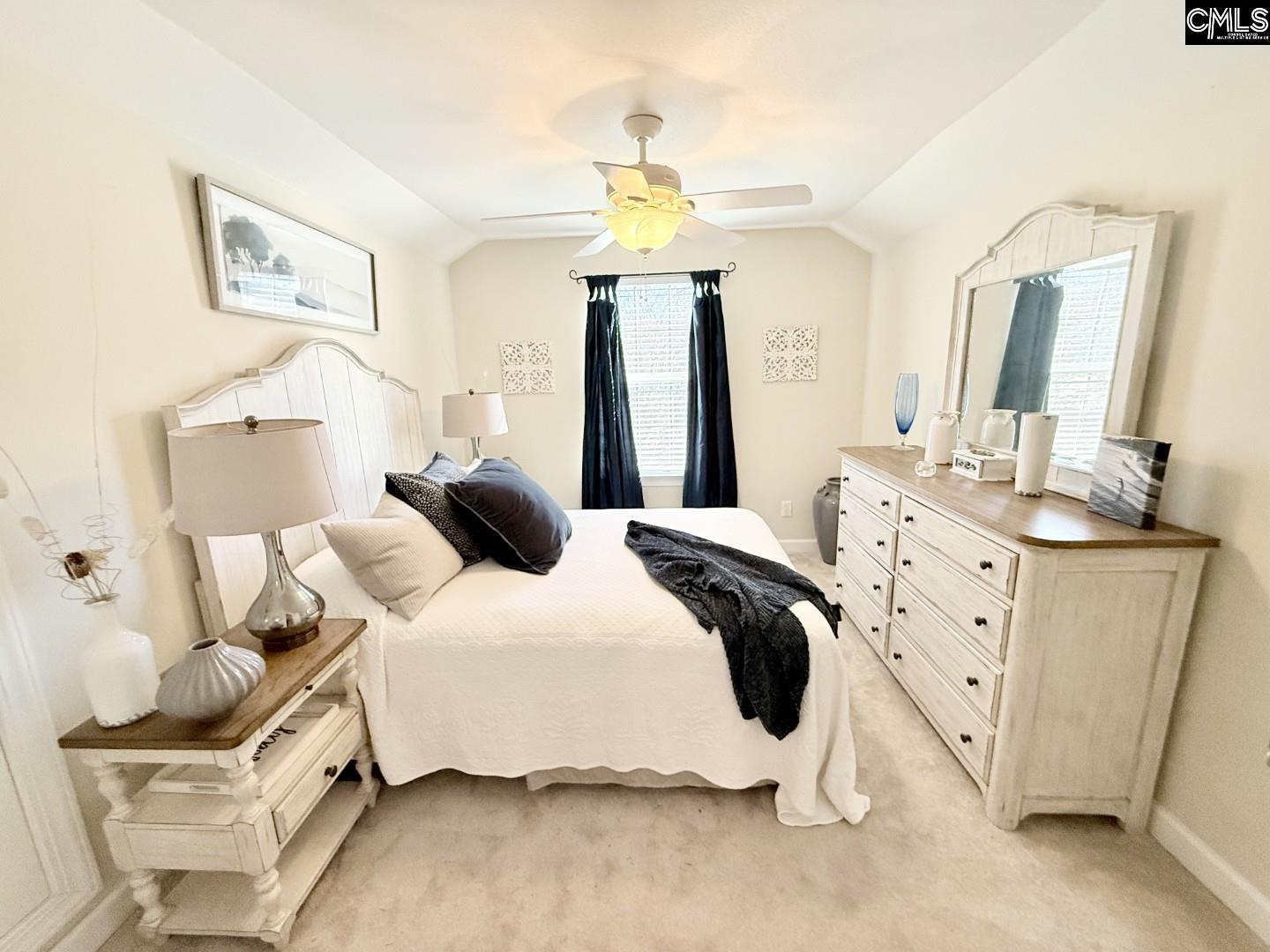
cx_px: 635
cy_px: 476
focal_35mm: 14
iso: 320
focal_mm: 2.22
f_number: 2.2
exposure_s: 1/120
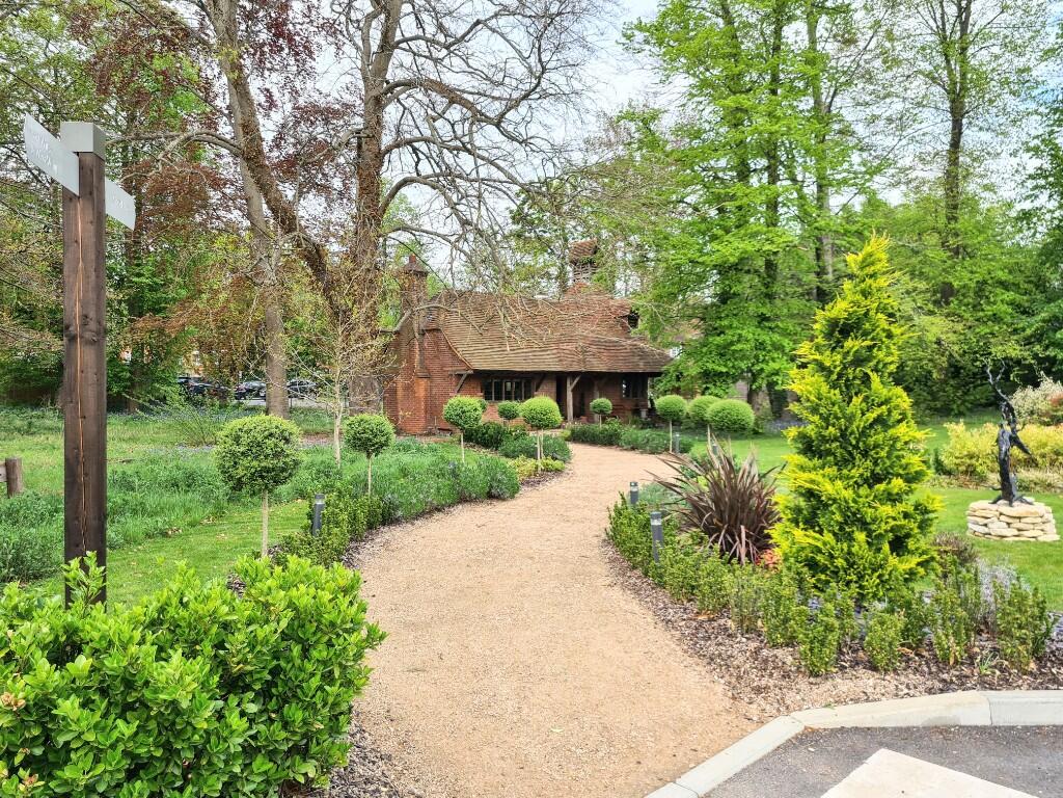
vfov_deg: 53.1
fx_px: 798
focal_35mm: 26
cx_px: 532
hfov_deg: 67.3
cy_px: 399
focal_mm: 5.4
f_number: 1.8
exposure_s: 1/832
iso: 50
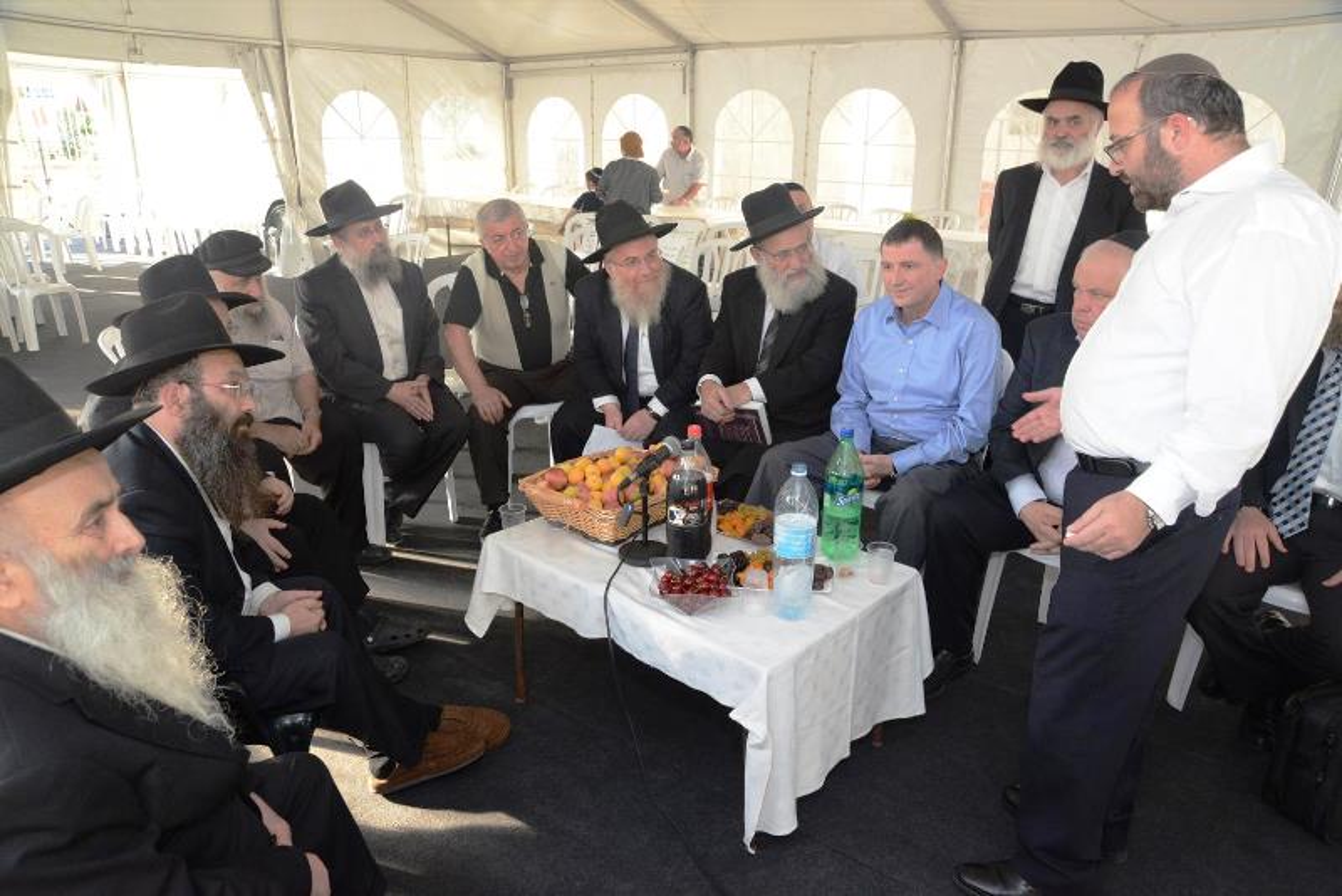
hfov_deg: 73.7
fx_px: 895
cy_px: 448
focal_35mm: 24
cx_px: 671
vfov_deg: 53.2
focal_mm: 24
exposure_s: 1/80
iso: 3200
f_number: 10
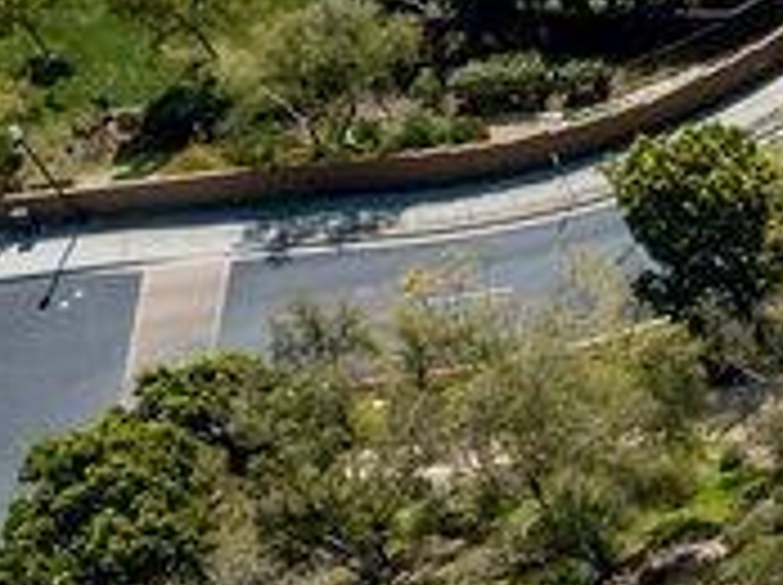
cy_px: 623
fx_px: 3117
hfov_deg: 11.8
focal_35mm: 138
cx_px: 1863
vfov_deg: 10.6
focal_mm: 12.29
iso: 120
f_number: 2.8
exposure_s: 1/4000
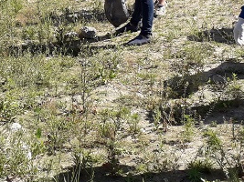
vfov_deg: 17.1
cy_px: -59
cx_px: 52
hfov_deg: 23.8
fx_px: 571
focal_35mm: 81
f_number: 1.9
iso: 40
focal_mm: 3.6
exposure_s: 1/1112
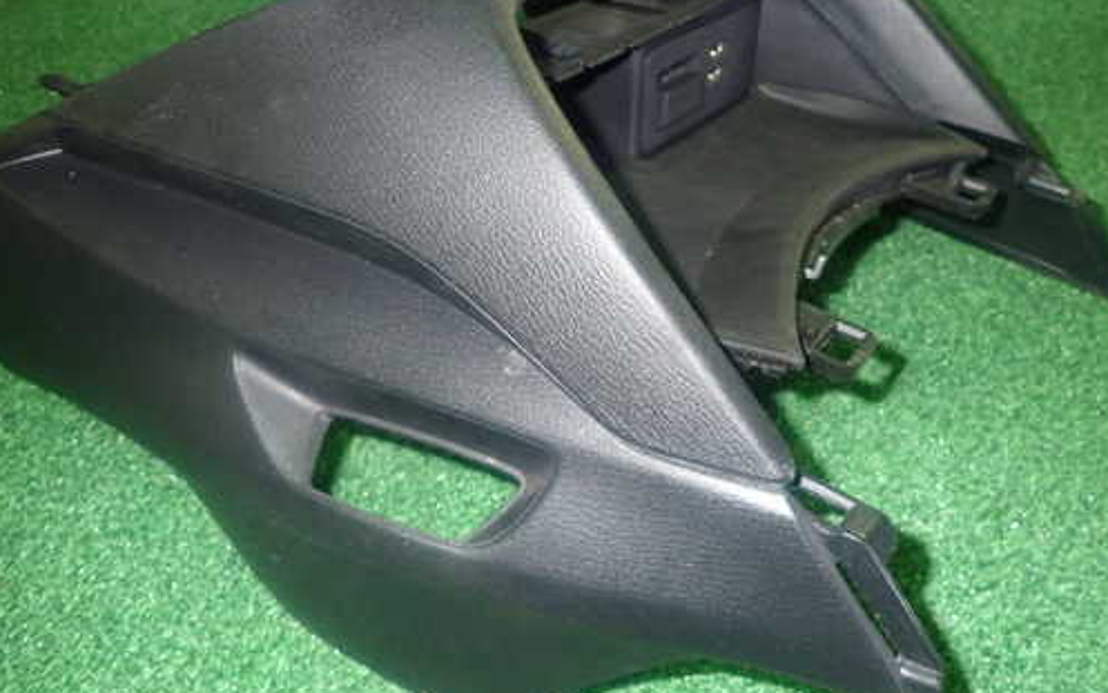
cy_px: 316
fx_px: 967
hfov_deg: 59.6
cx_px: 553
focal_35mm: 32
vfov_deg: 39.4
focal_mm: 4.5
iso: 200
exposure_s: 1/30
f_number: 2
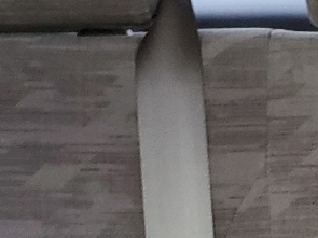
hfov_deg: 13.1
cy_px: 299
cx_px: 497
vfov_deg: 10.3
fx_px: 1295
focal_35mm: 141
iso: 345
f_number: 1.5
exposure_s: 1/40
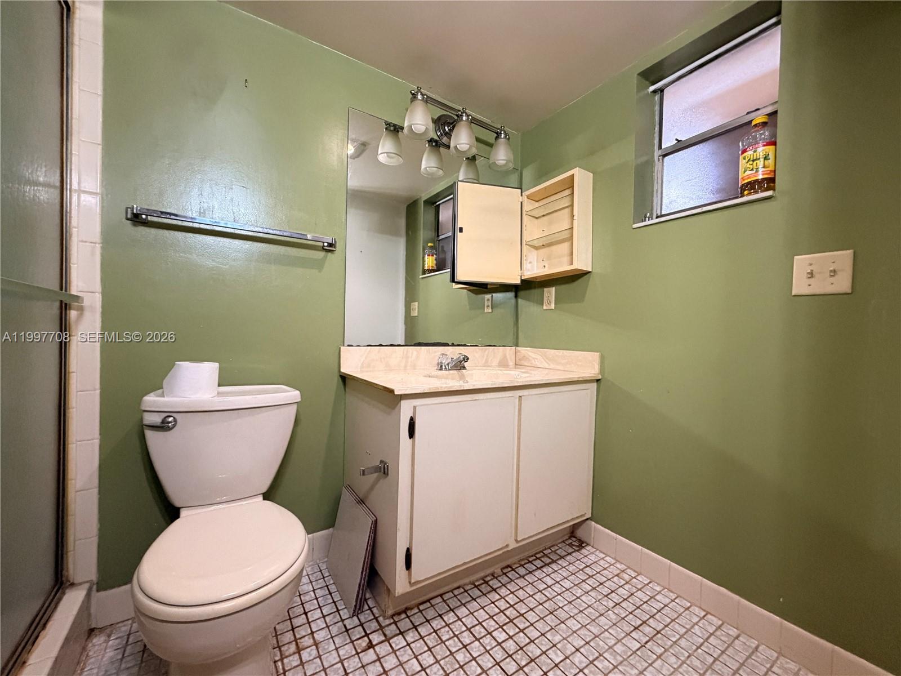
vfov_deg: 85.7
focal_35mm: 14
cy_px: 338
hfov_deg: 102.1
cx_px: 450
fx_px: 364
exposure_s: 1/60
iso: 500
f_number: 2.2
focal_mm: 2.22
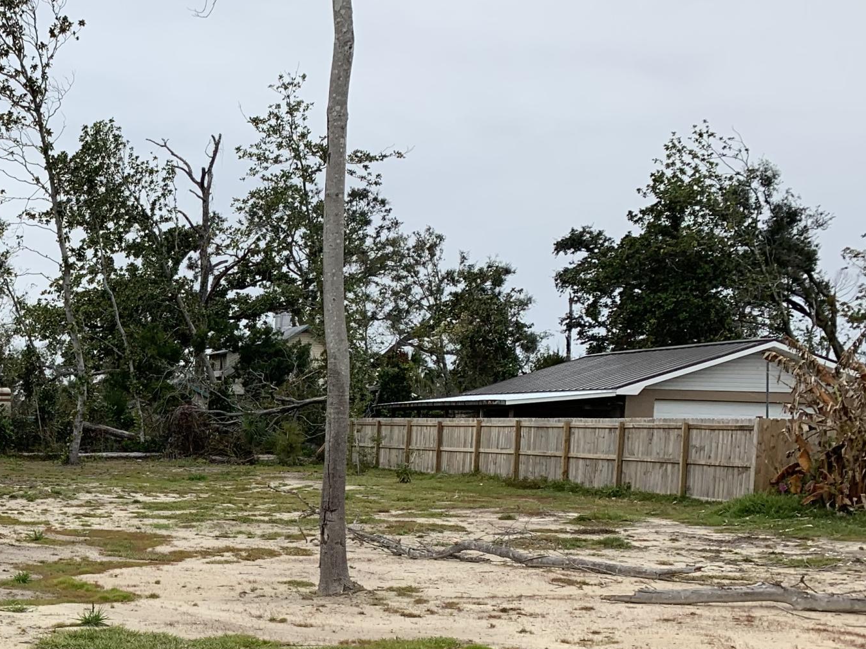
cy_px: 558
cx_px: -51
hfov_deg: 30.3
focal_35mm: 58
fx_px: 1451
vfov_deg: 24.6
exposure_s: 1/1427
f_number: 1.8
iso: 25
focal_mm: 4.25
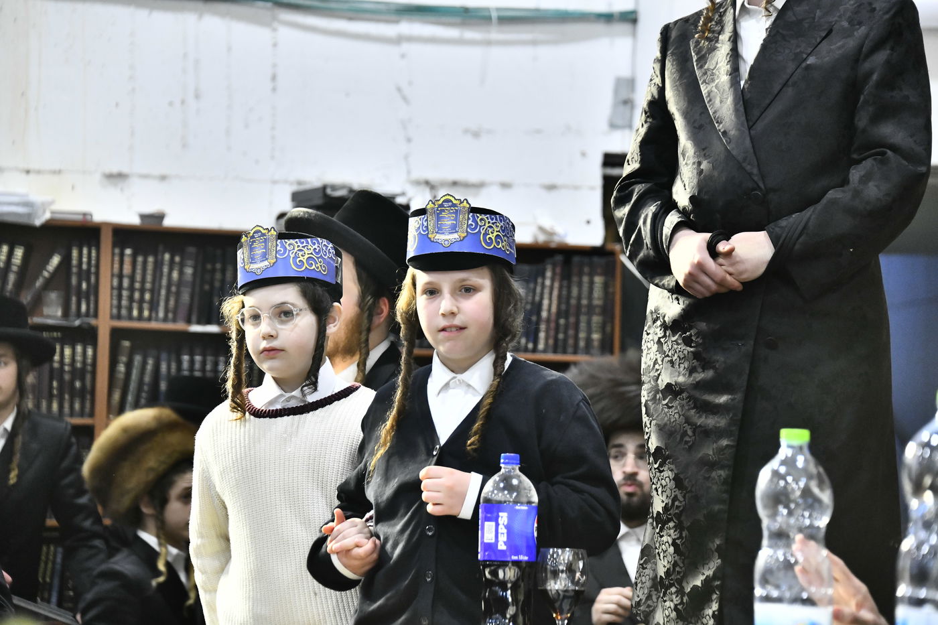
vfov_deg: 10.2
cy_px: 312
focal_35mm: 135
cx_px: 469
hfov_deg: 15.2
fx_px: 3517
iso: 4000
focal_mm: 135
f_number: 5.6
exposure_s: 1/250
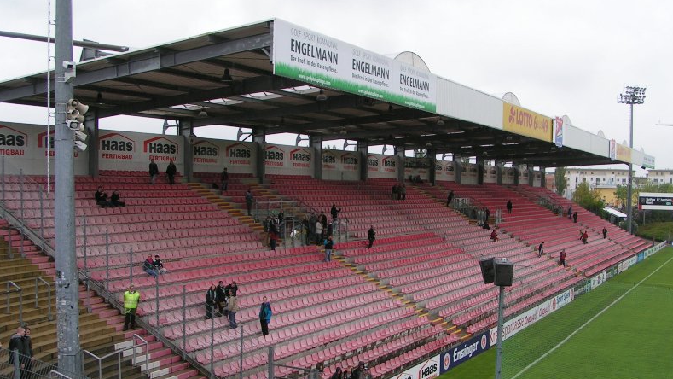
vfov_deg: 28.3
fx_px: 750
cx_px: 338
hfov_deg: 48.4
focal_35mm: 42
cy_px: 236
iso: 50
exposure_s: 1/200
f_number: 5.6
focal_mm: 5.8
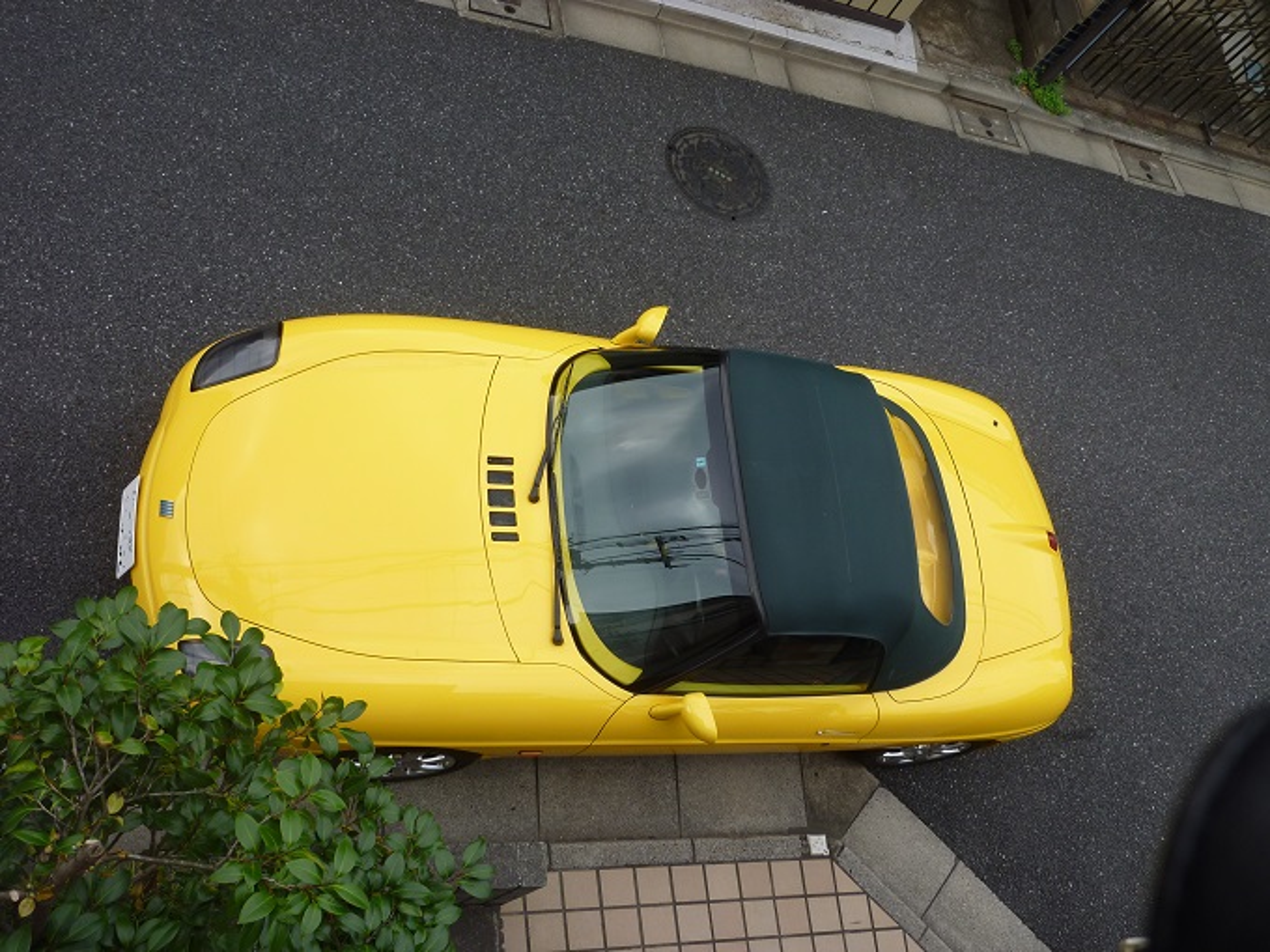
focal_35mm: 33
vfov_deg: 42.9
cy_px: 476
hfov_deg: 55.4
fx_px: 1211
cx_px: 635
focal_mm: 5.9
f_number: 4
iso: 80
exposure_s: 1/125
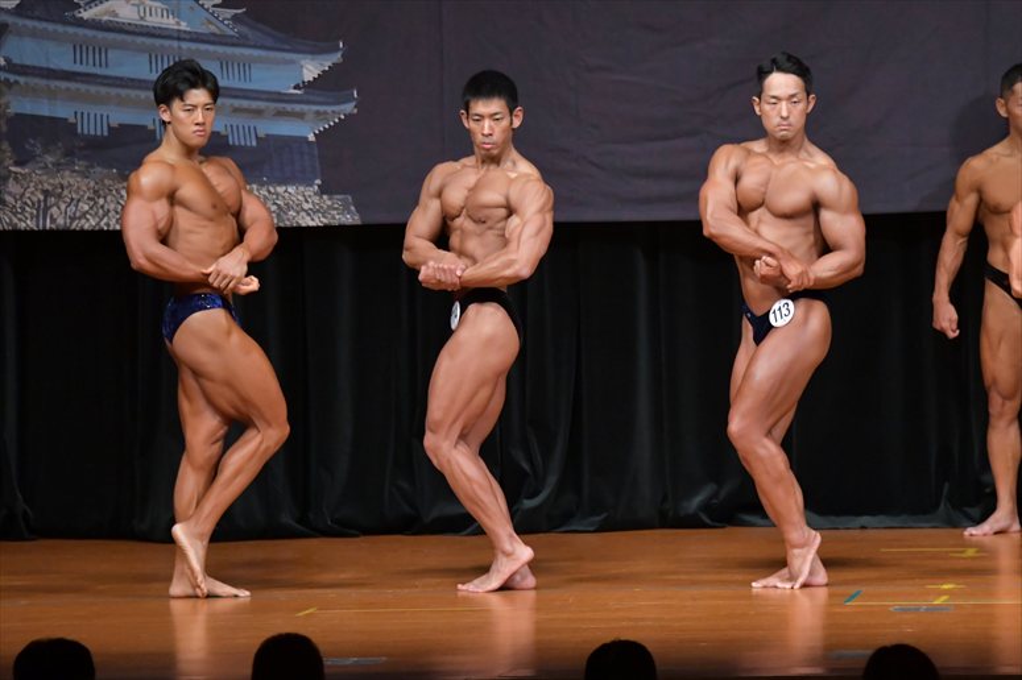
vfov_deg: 5.1
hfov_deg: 7.6
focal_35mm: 270
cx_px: 511
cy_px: 340
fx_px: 7661
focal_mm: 180
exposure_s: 1/400
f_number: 5.6
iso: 5000
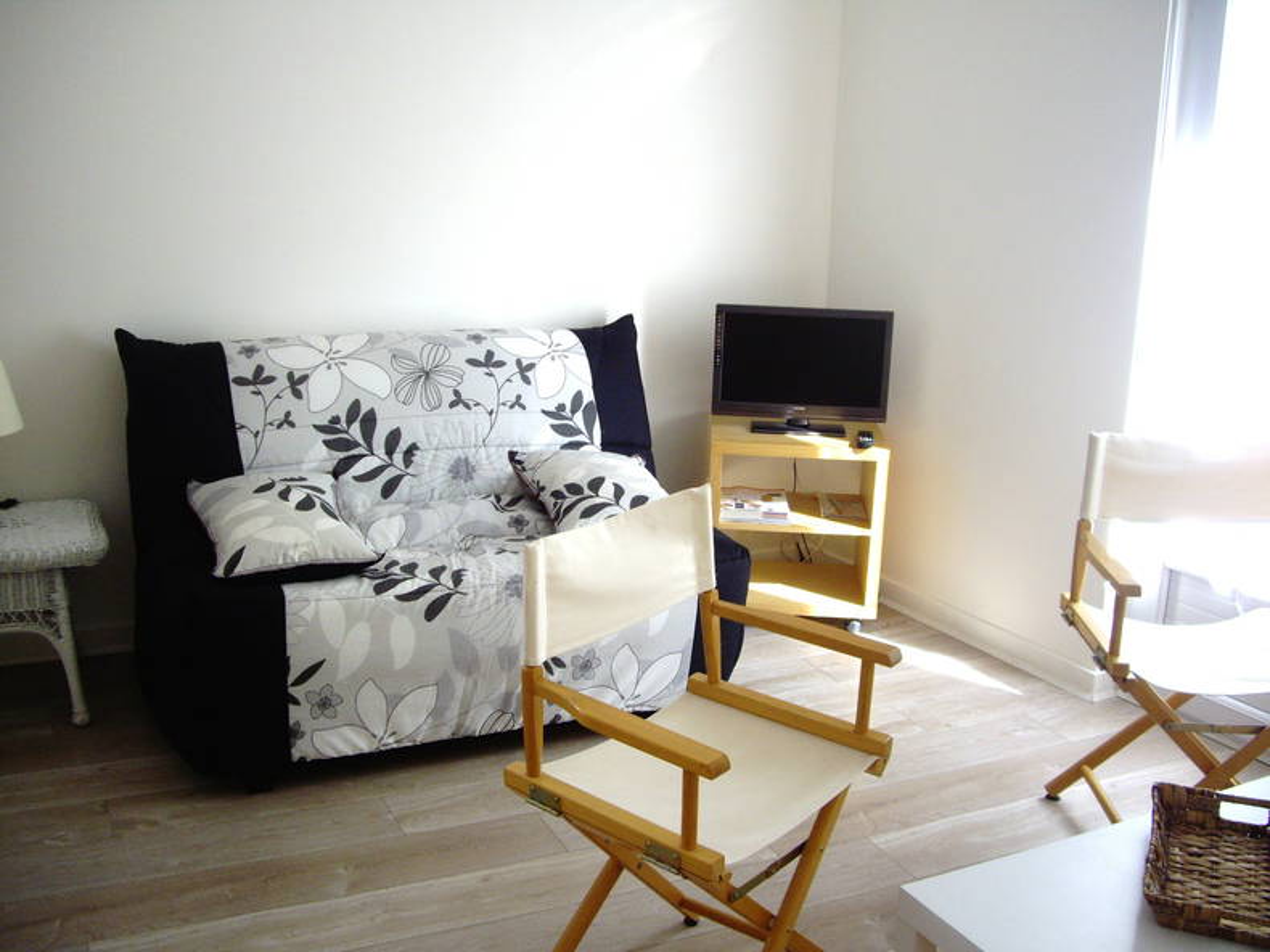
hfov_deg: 49.0
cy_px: 476
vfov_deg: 37.7
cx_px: 635
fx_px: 1394
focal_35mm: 38
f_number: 2.8
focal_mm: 7.9
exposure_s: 1/50
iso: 200
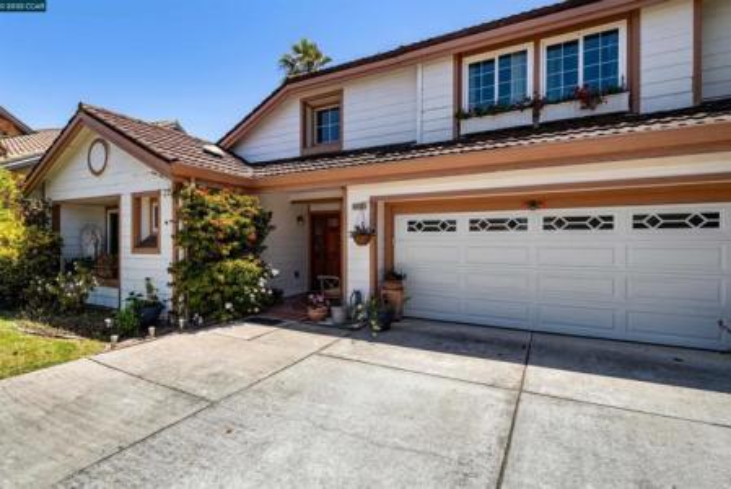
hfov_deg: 93.2
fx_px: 345
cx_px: 366
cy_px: 244
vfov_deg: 70.5
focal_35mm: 17
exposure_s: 1/80
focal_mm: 17
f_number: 11
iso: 64
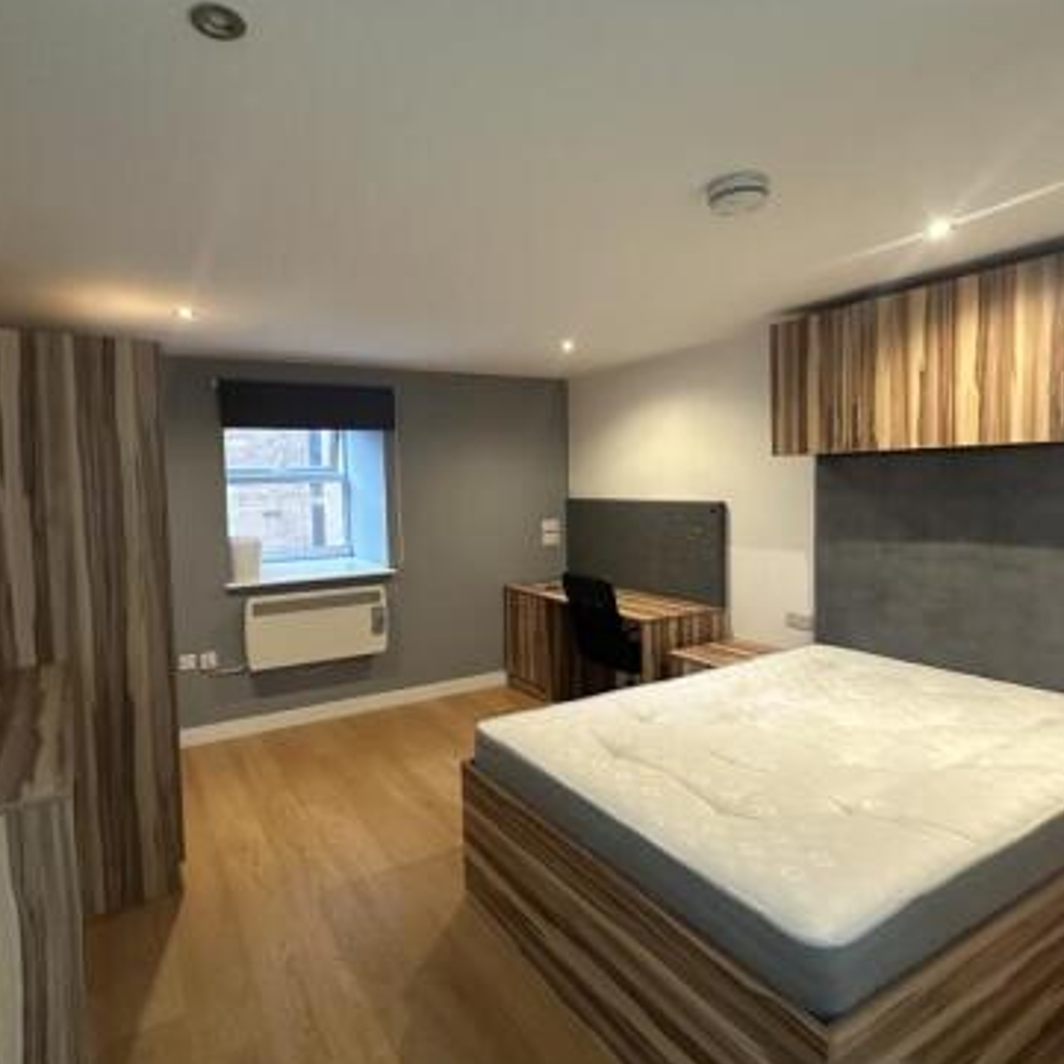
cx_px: 508
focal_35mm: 20
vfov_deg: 74.8
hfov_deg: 74.8
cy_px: 520
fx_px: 696
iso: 500
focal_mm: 2.22
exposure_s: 1/60
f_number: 2.2
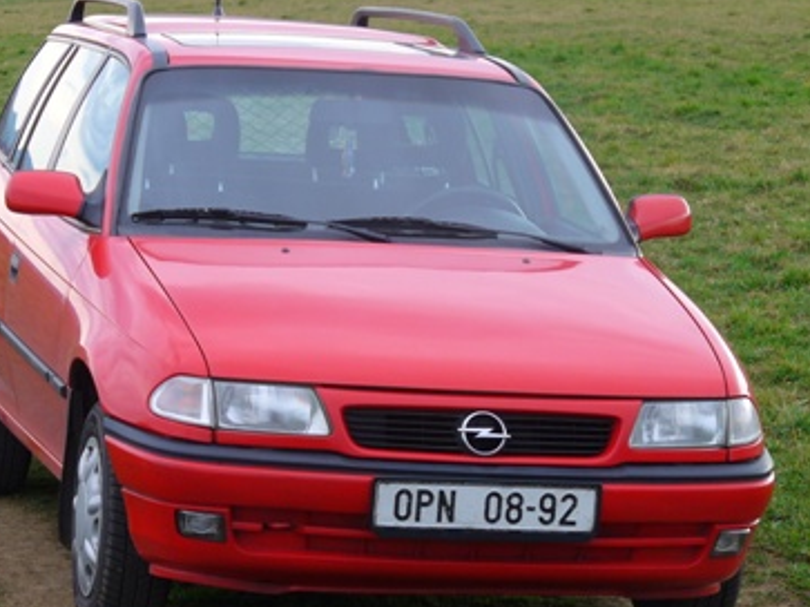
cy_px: 270
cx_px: 392
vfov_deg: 8.5
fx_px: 4094
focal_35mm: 175
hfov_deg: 11.3
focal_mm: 19.4
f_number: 3.7
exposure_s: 1/100
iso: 64
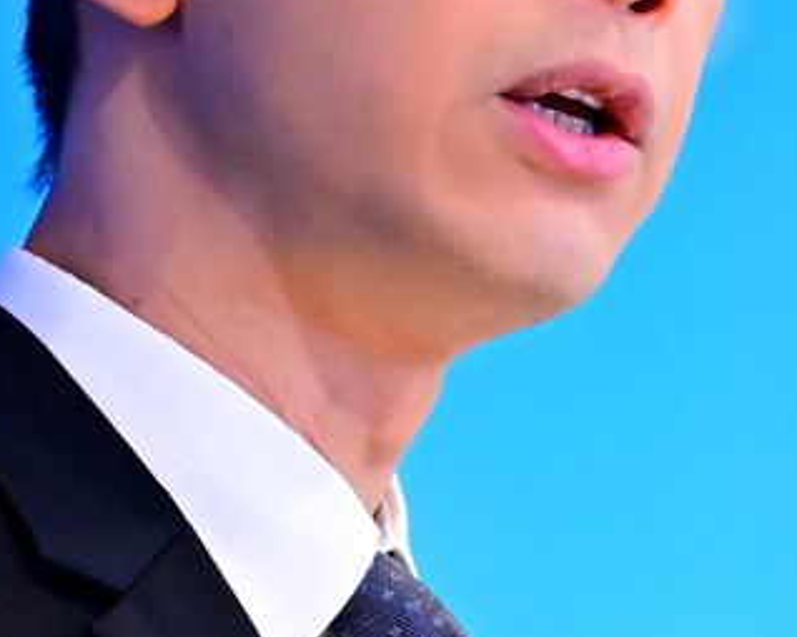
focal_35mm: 945
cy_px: 861
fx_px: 22277
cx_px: 1075
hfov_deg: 2.0
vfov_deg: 1.6
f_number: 2.8
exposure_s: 1/200
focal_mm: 160
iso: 6400
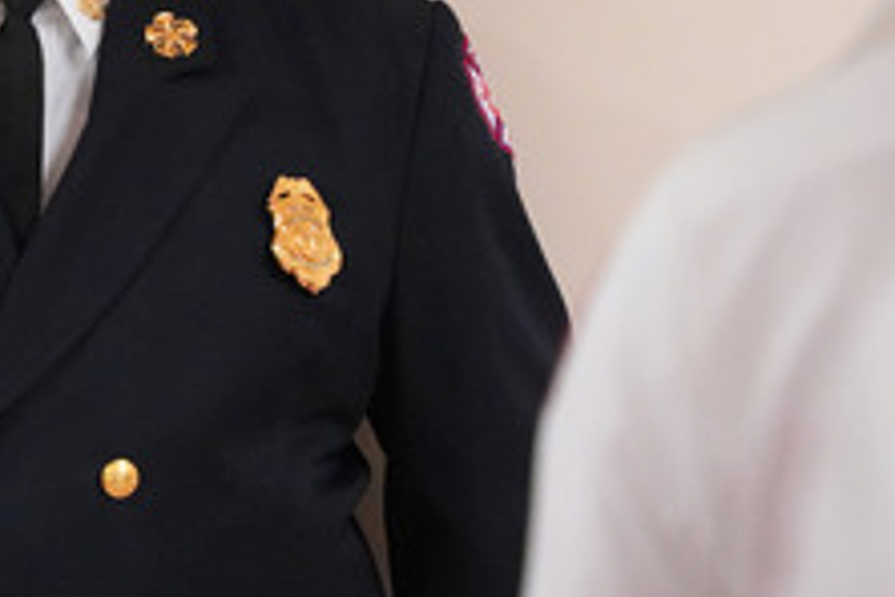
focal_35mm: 304
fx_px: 7557
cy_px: 177
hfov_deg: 6.8
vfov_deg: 4.5
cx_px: 52
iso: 12800
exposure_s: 1/160
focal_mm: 125
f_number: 5
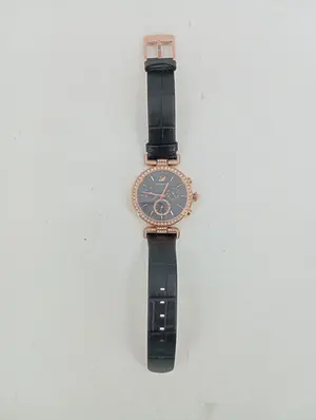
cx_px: 158
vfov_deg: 63.4
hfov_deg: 49.9
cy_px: 210
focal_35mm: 28
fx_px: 340
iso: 69
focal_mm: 4.22
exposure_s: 1/100
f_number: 1.8
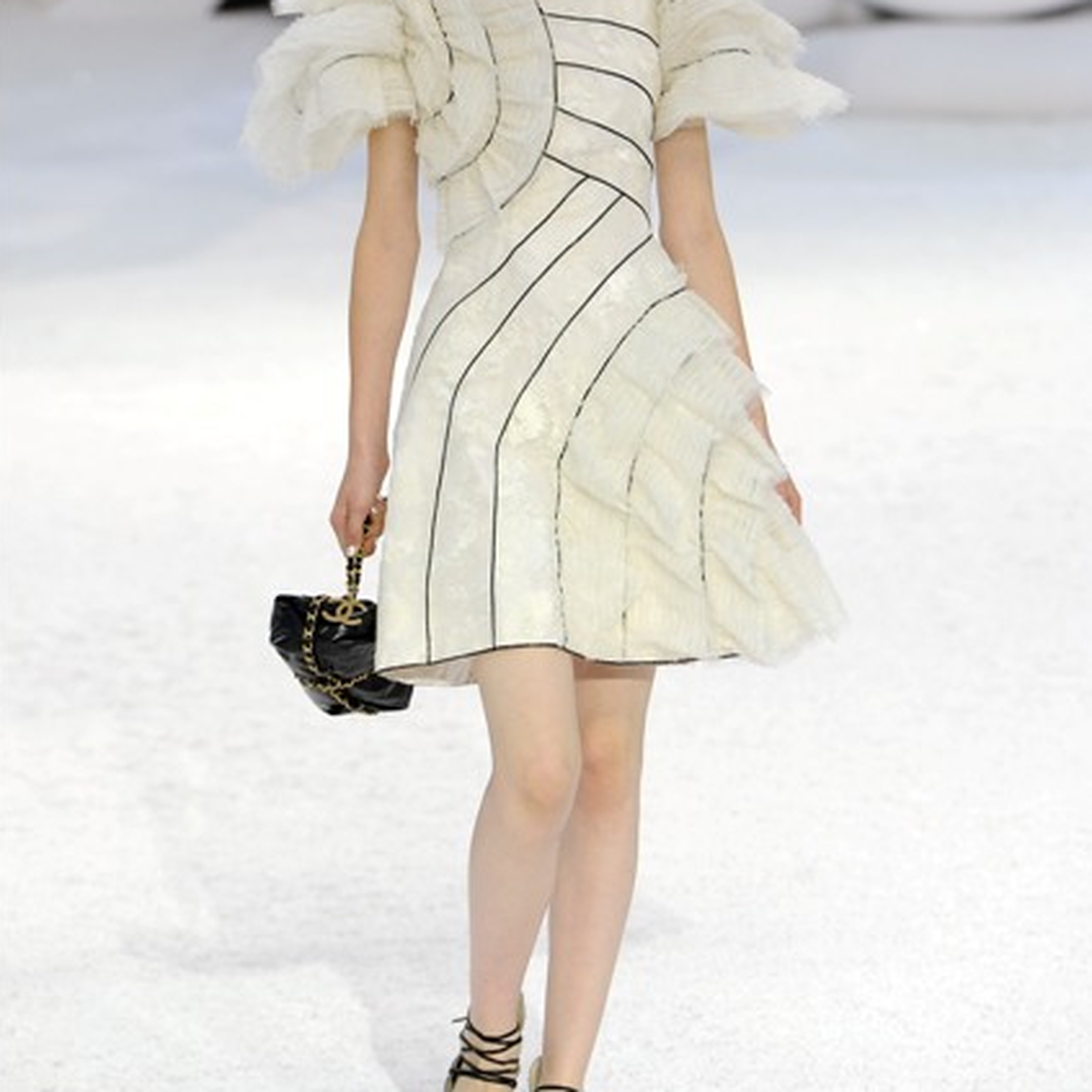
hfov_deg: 6.8
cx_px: 543
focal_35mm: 257
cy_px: 460
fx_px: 9172
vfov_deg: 6.8
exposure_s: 1/1250
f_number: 5.6
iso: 800
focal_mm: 200
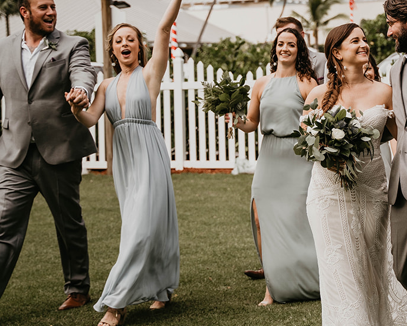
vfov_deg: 15.7
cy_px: 101
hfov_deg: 18.9
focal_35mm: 98
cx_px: 425
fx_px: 1180
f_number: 2.8
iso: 100
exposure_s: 1/400
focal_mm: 45
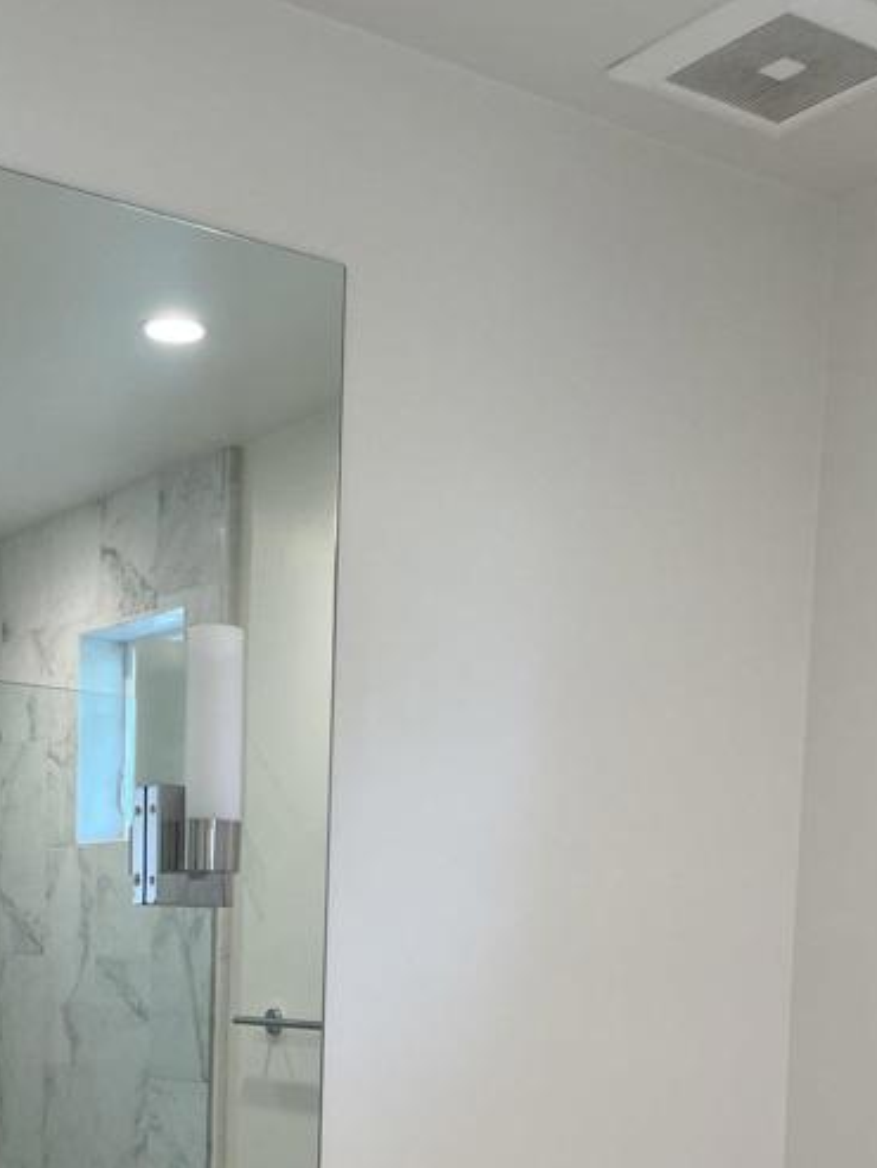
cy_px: 1116
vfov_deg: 33.1
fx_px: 1823
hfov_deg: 26.9
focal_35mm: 54
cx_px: 287
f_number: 1.6
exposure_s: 1/120
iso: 80
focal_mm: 4.2
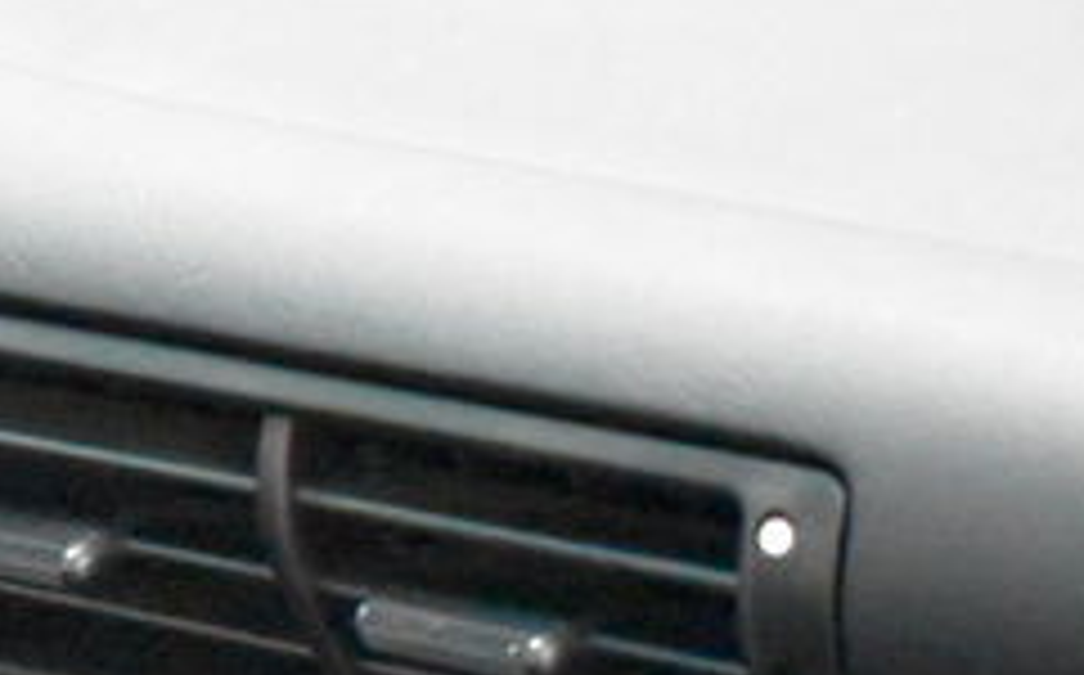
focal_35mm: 221
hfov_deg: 9.1
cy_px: 824
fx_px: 6521
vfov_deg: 5.9
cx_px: -796
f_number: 4.5
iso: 12800
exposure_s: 1/80
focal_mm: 34
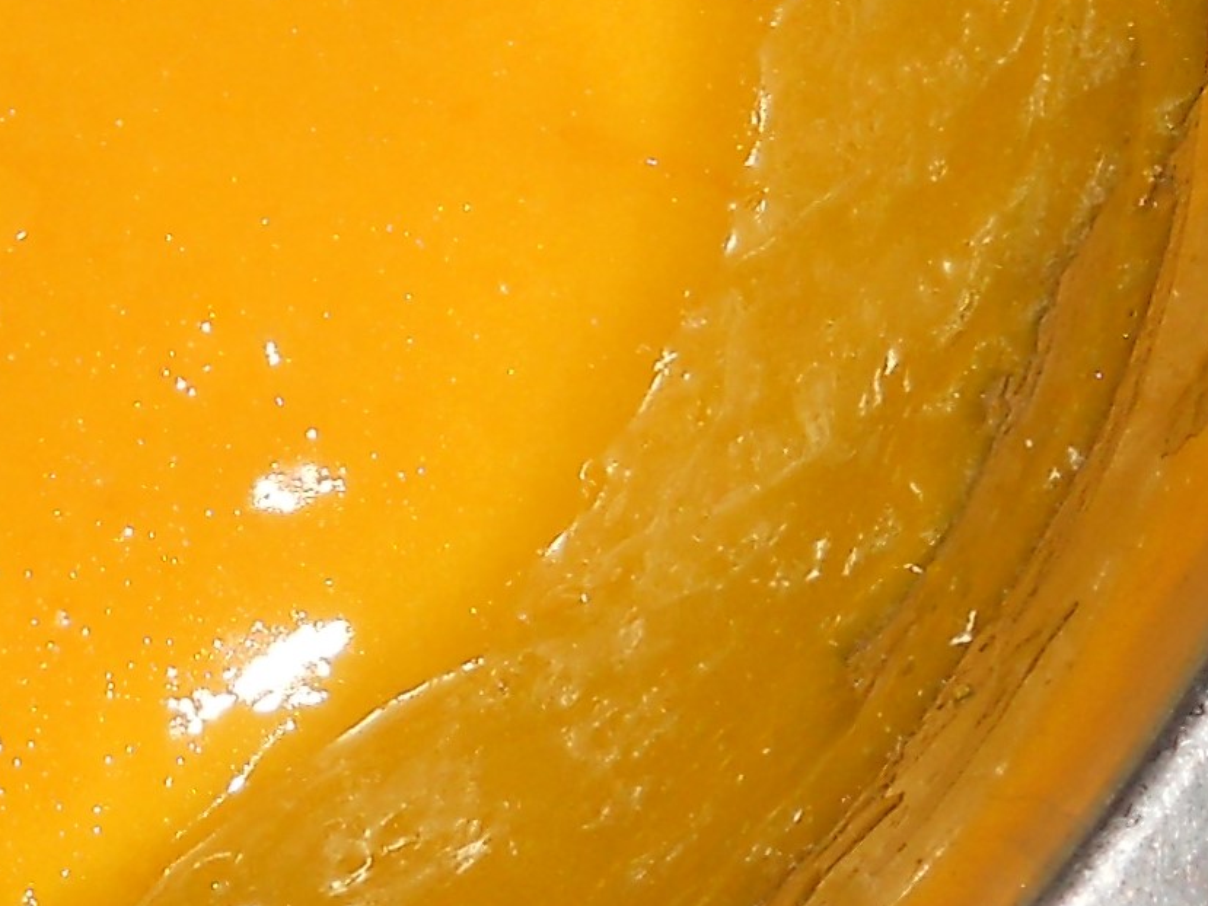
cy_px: -36
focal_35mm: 121
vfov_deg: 12.1
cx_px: -302
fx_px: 4223
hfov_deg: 15.6
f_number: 3.1
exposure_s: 1/30
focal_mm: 6.72
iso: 80
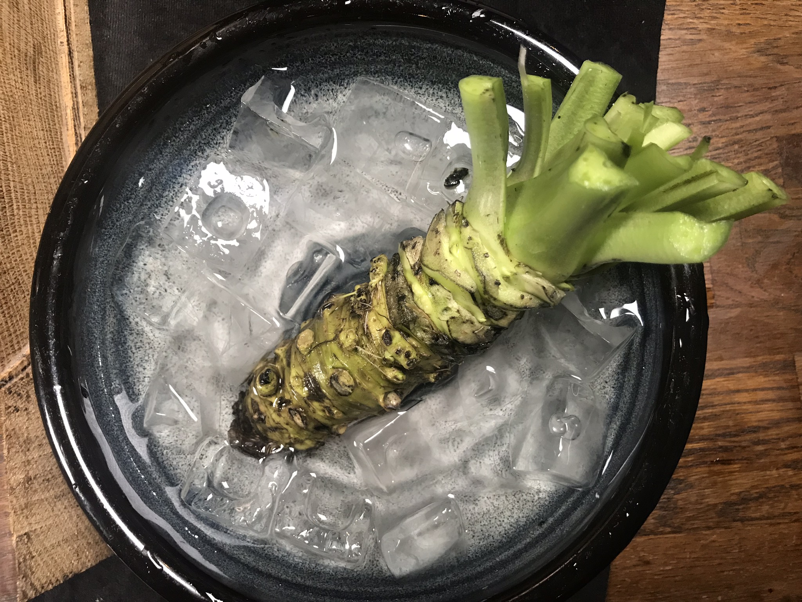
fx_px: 649
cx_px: 401
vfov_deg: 49.7
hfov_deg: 63.4
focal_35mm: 28
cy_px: 301
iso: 64
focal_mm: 3.99
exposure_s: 1/17
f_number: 1.8
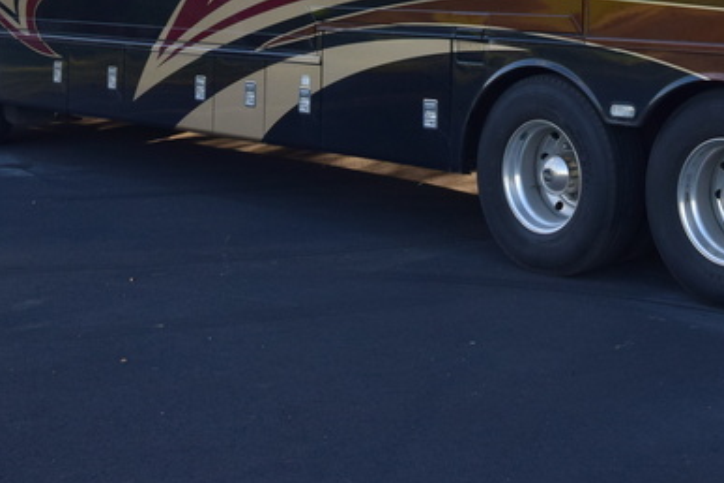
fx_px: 1247
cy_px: -72
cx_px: 688
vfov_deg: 20.7
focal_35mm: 62
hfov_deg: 30.5
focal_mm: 16
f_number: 10
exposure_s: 1/200
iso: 400
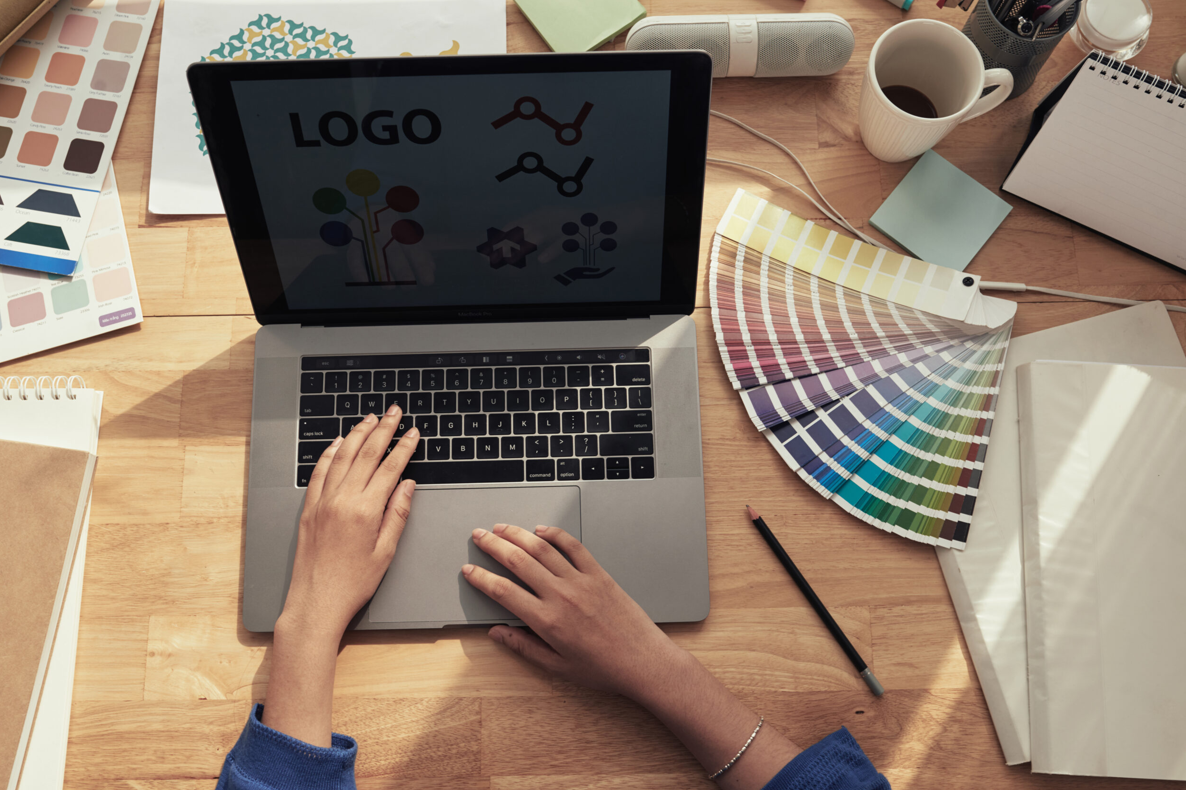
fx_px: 1186
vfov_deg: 36.9
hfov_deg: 53.1
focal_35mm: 36
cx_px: 589
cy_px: 390
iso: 200
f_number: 6.7
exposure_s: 1/250
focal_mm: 35
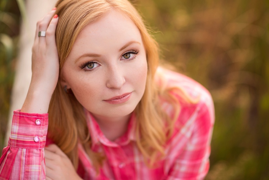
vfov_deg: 16.1
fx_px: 635
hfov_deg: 23.9
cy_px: 90
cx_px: 134
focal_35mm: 85
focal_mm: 85
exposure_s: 1/640
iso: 250
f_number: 2
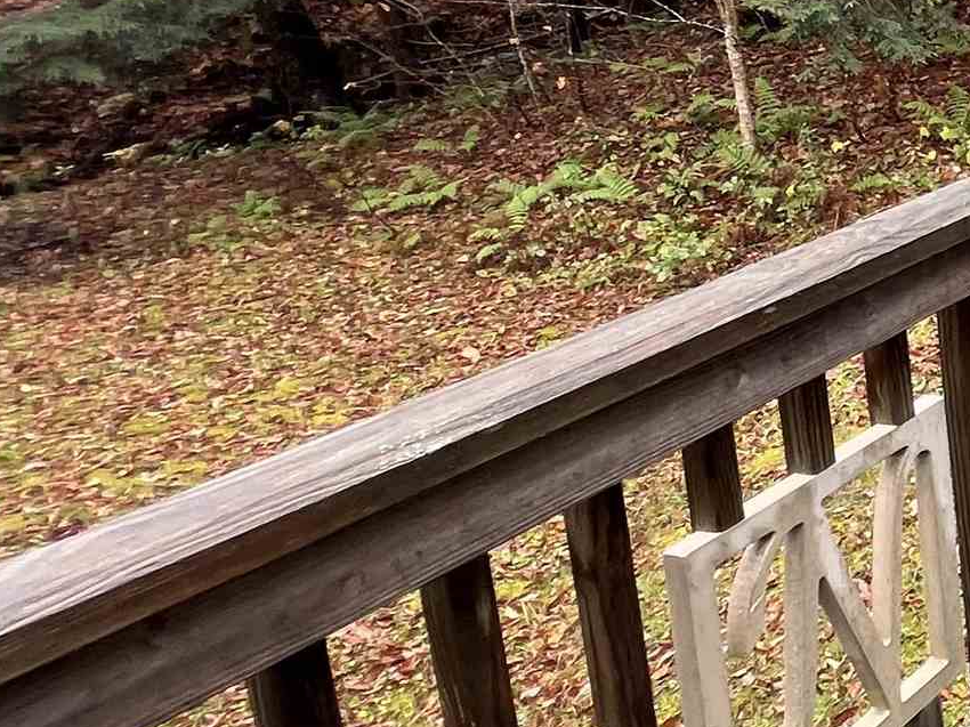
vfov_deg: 29.8
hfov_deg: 24.4
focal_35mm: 47
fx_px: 1317
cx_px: 1632
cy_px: 95
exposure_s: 1/99
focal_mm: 1.57
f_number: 1.8
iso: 50
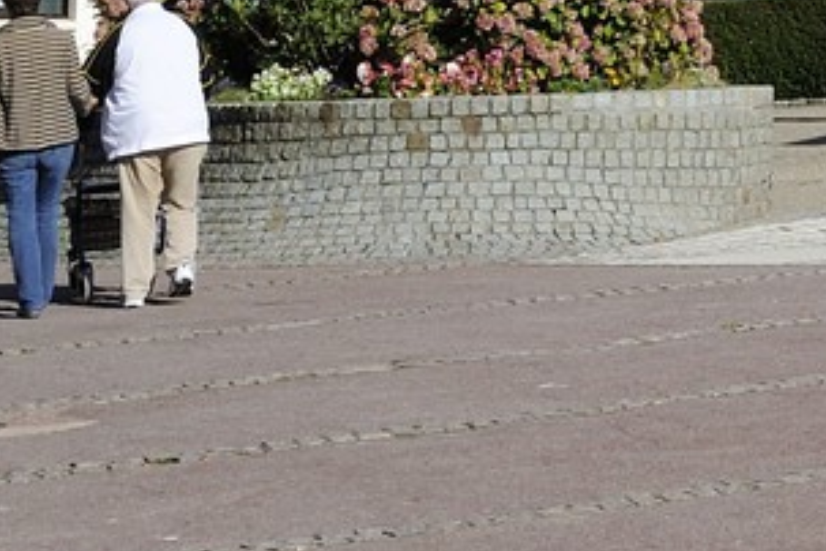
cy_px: -627
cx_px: 1799
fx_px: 3877
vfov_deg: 7.7
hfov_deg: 10.8
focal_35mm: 169
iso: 200
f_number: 11
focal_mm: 32
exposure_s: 1/200
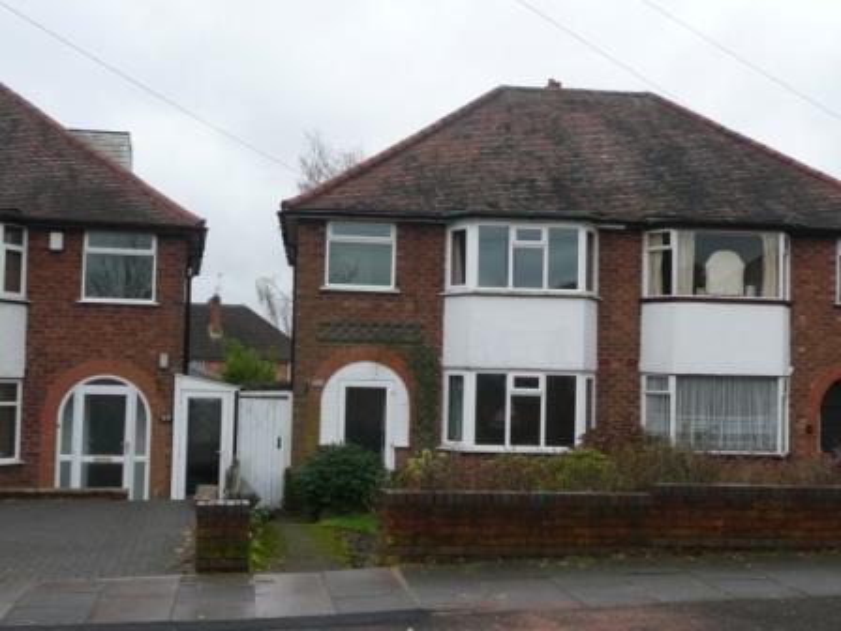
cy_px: 316
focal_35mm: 50
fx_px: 1215
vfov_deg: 29.1
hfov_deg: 38.2
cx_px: 420
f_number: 4.2
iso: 100
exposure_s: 1/50
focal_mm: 8.2
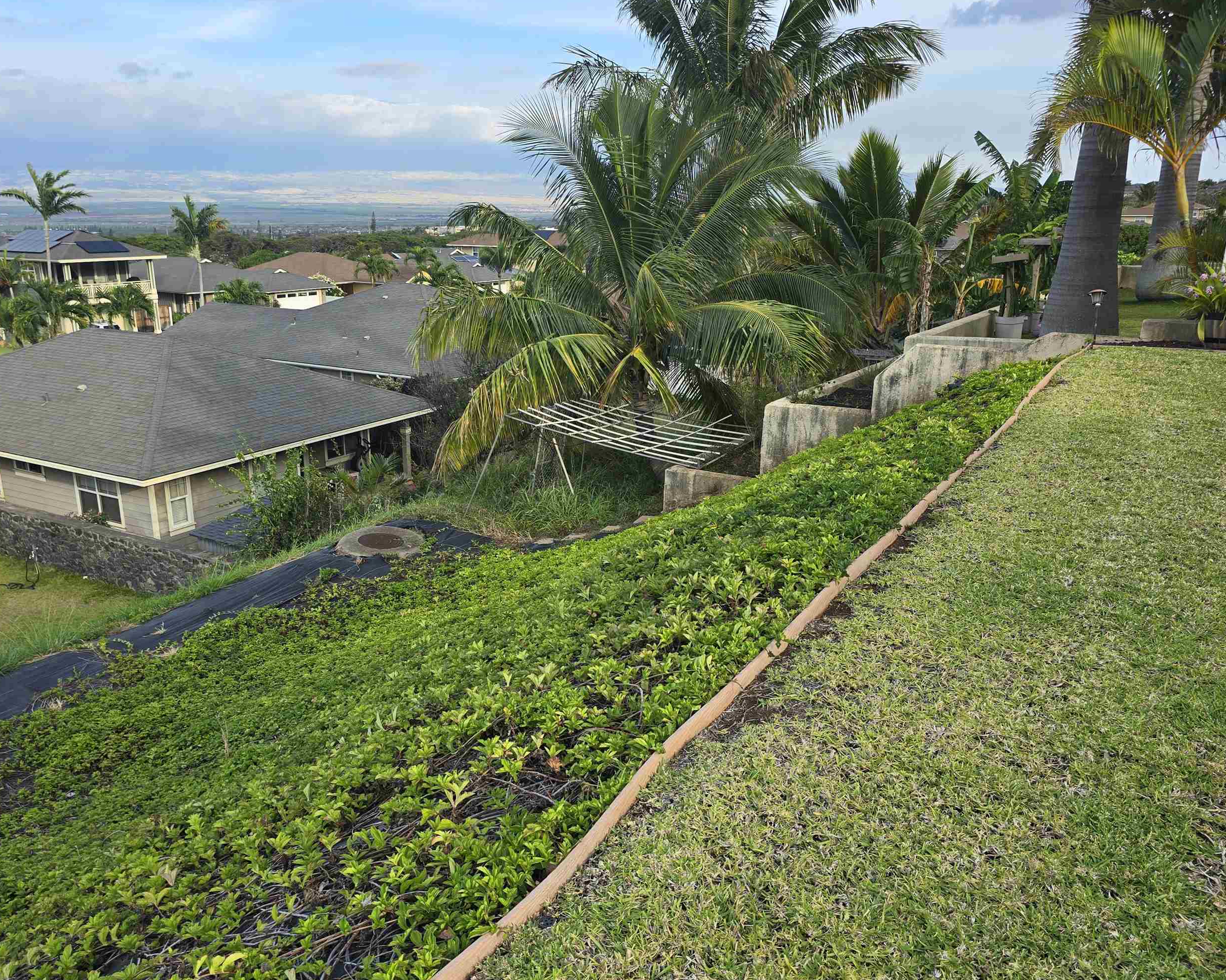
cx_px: 543
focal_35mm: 28
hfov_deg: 62.0
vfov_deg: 51.5
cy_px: 536
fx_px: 1016
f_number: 1.7
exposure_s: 1/255
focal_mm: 6.3
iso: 12
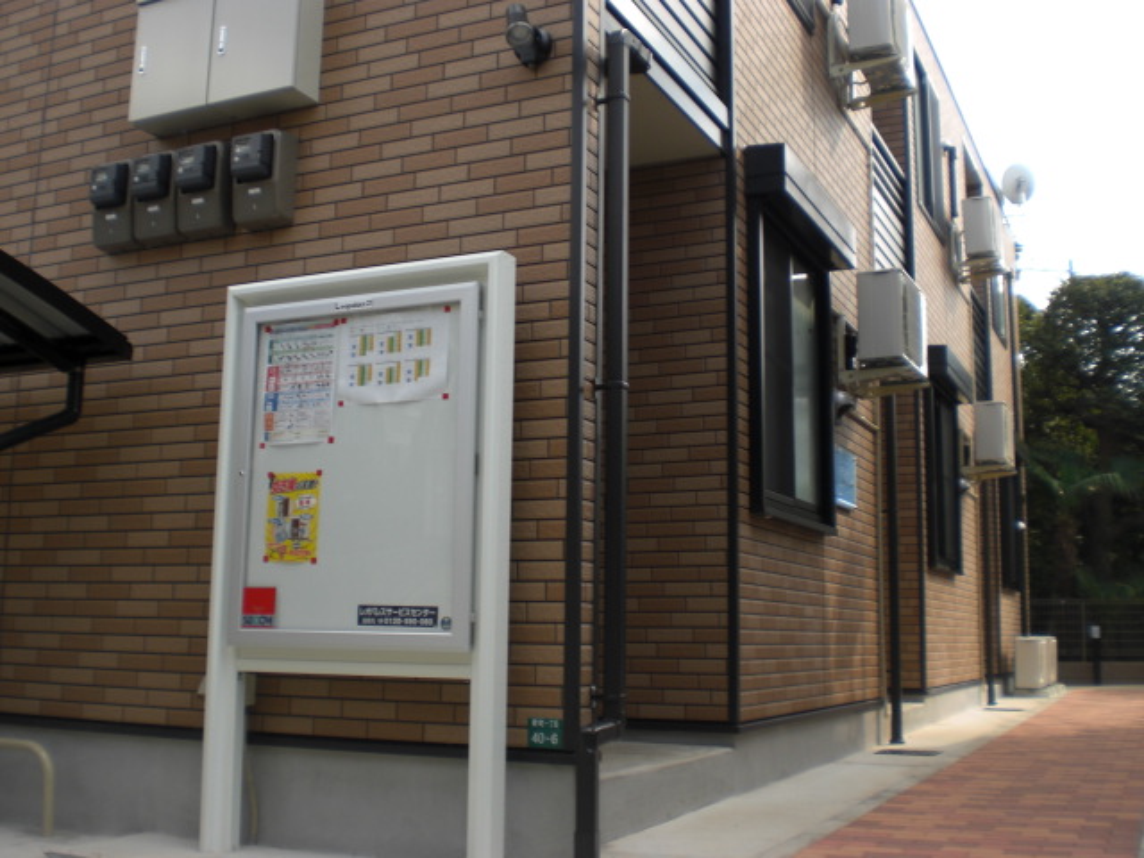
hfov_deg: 49.0
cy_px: 429
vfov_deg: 37.7
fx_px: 1256
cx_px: 572
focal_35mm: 38
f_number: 3.1
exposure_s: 1/160
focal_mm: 6.3
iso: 50
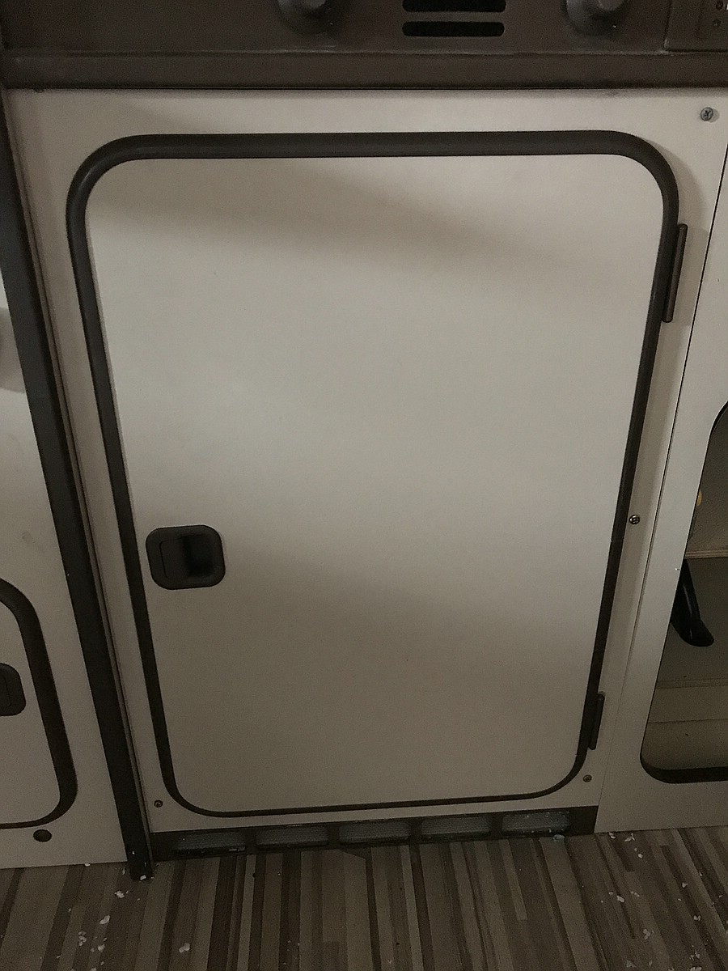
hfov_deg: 49.7
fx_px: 785
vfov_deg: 63.4
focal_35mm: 28
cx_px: 364
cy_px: 486
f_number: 1.8
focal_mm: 3.99
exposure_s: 1/4
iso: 160
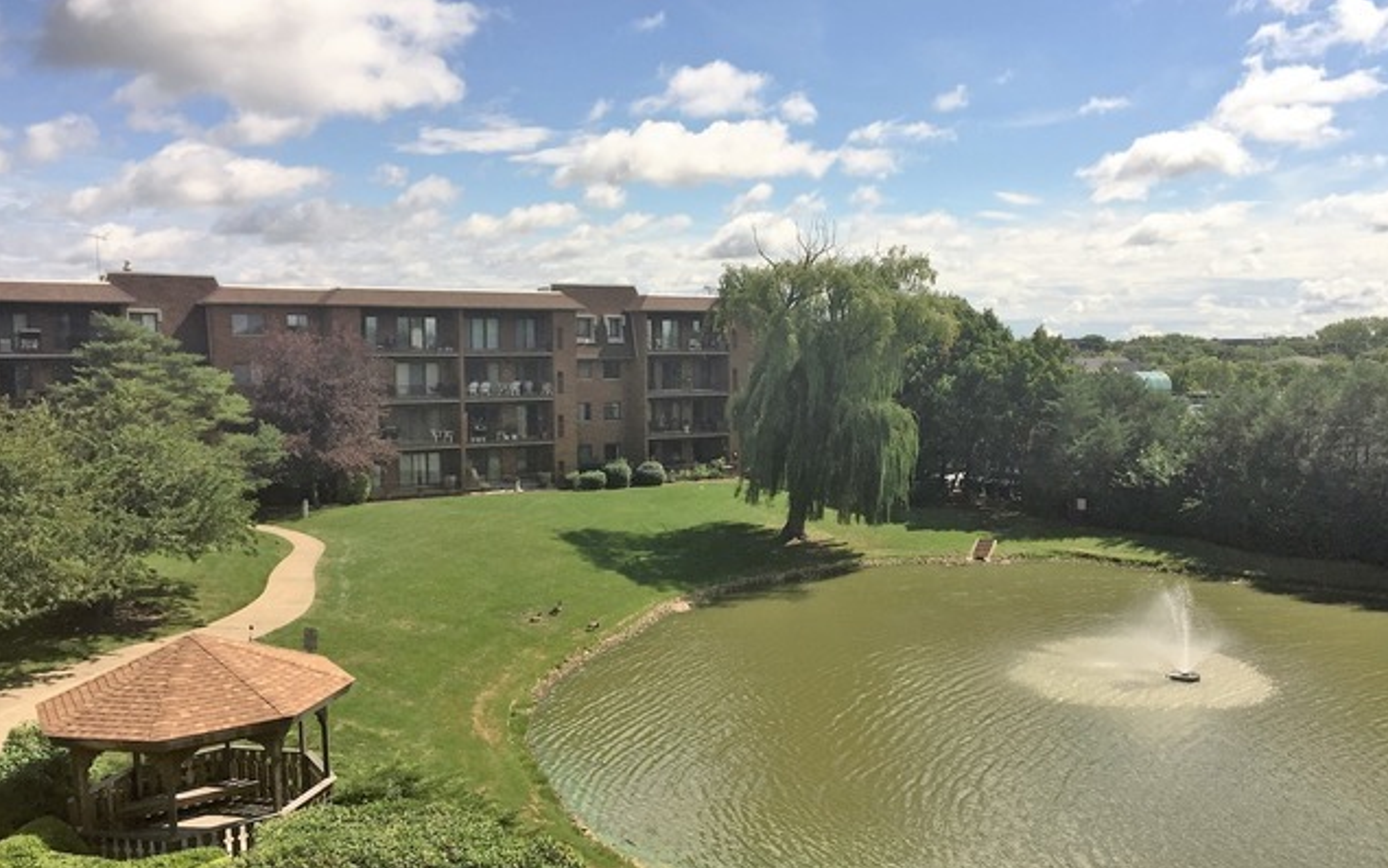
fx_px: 1173
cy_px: 453
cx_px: 695
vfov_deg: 40.6
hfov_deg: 61.2
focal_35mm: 31
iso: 40
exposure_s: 1/2825
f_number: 2.2
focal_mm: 4.15
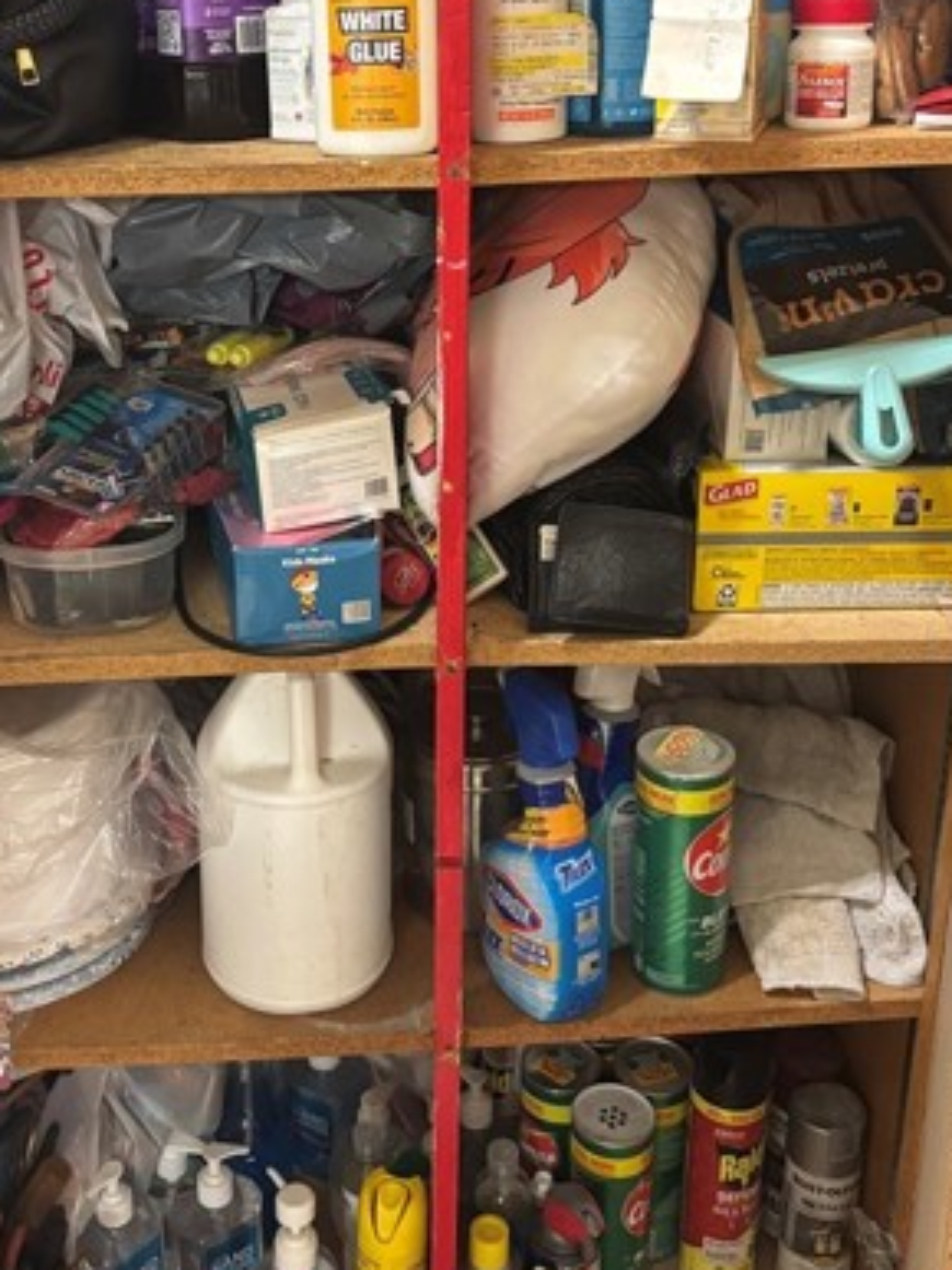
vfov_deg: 43.3
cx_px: 394
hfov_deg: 33.5
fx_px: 1578
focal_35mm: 43
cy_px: 427
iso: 500
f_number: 1.6
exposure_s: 1/39
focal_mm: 5.96
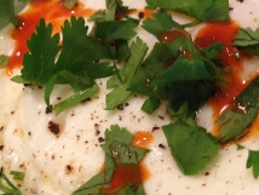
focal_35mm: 74
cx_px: 185
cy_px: 142
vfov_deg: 19.8
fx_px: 554
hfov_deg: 26.1
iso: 80
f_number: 2.4
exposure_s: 1/20
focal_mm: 4.12
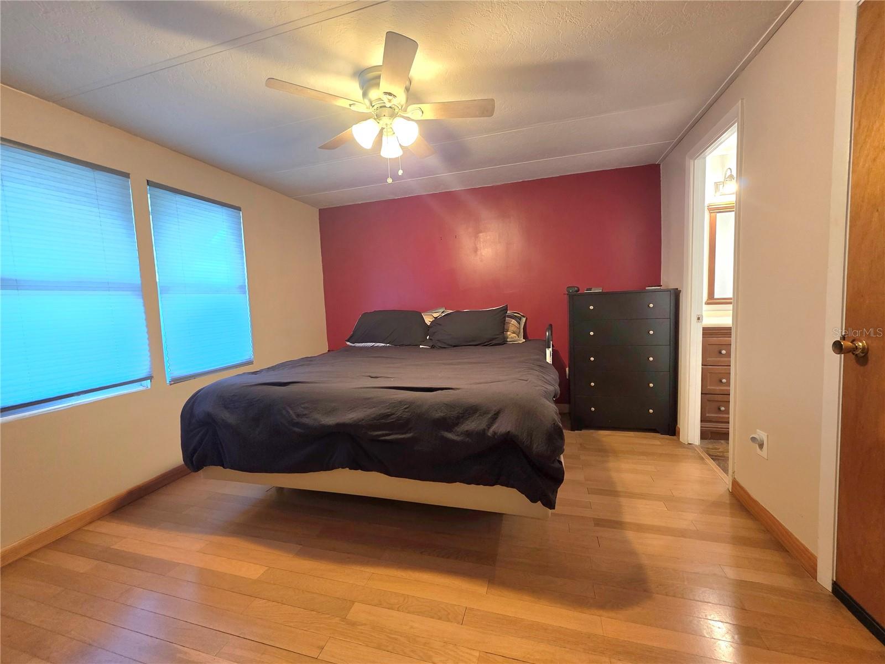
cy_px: 332
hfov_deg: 106.2
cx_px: 442
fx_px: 332
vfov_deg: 89.9
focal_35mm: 13
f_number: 1.9
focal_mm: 2.2
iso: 320
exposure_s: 1/60.2
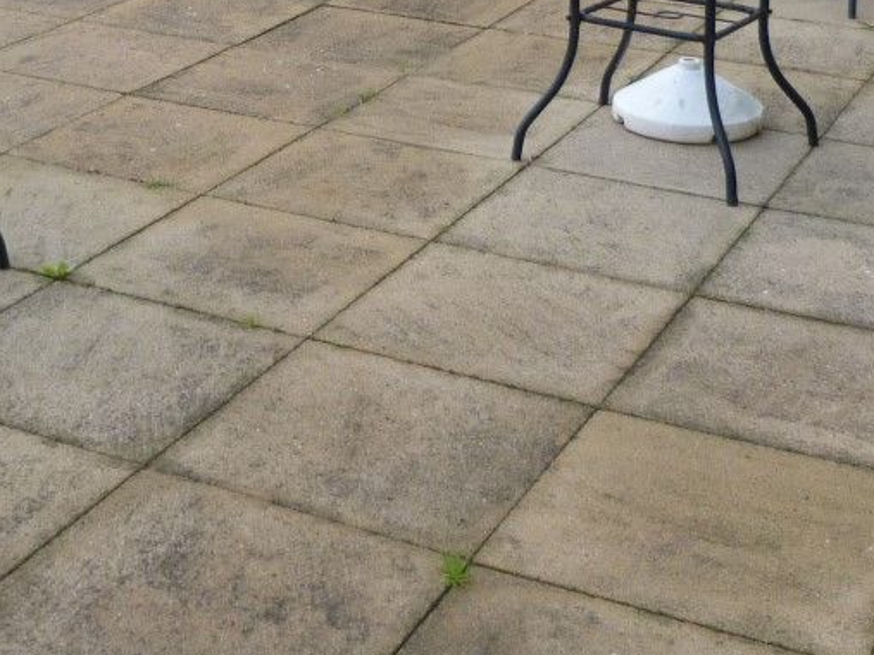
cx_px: 247
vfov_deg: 19.5
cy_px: -140
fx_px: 1792
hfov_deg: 27.1
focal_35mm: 71
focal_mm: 4.5
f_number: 2.8
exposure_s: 1/200
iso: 80
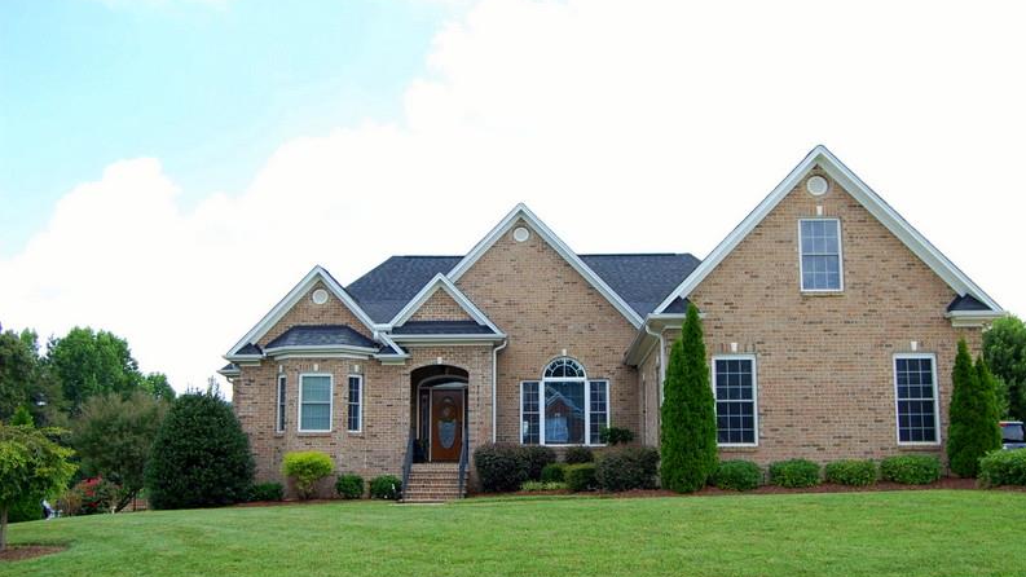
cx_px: 516
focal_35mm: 38
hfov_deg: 52.8
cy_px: 336
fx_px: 1034
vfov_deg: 31.1
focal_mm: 24
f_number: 8
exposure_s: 1/250
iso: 200
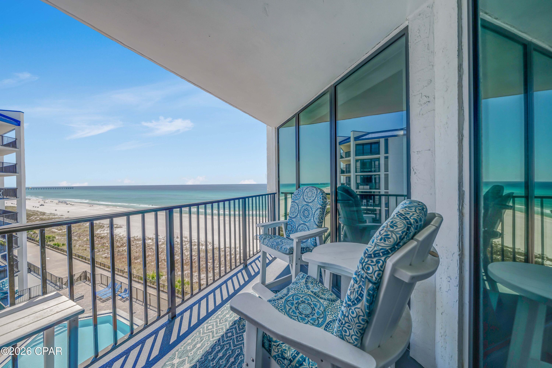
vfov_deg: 90.0
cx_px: 276
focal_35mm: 12
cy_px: 184
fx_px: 184
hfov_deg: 112.6
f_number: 5.6
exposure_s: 1/1250
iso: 100
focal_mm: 12
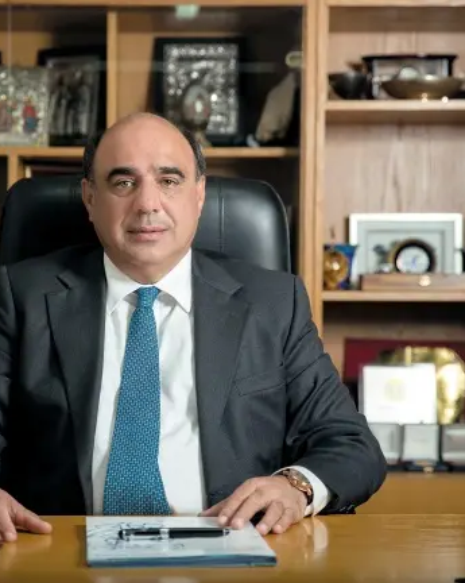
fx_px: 1705
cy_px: 292
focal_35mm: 99
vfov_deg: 19.4
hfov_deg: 15.5
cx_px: 143
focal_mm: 70
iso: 100
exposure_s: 1/200
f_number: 2.8
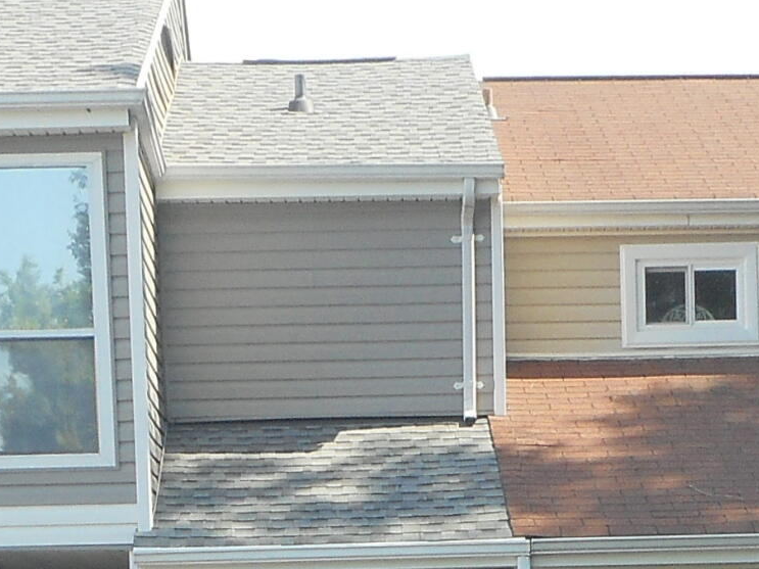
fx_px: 2214
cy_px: 926
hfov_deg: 19.4
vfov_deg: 13.5
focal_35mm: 101
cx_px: 440
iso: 80
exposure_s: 1/200
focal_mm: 4.5
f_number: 3.7
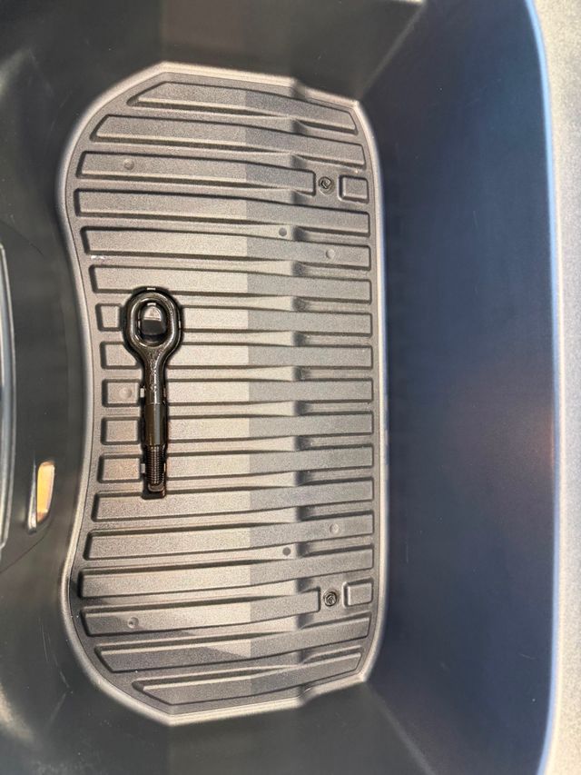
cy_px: 388
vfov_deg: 71.6
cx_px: 290
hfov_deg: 56.8
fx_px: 537
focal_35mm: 24
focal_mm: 6.76
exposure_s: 1/60
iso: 800
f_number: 1.78
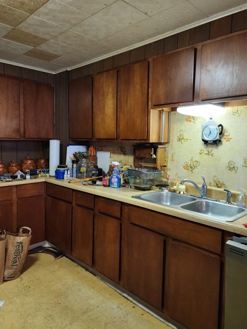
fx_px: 238
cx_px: 128
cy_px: 160
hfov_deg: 54.9
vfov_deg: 69.4
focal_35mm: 25
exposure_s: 1/40
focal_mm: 6.4
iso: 640
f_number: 1.8
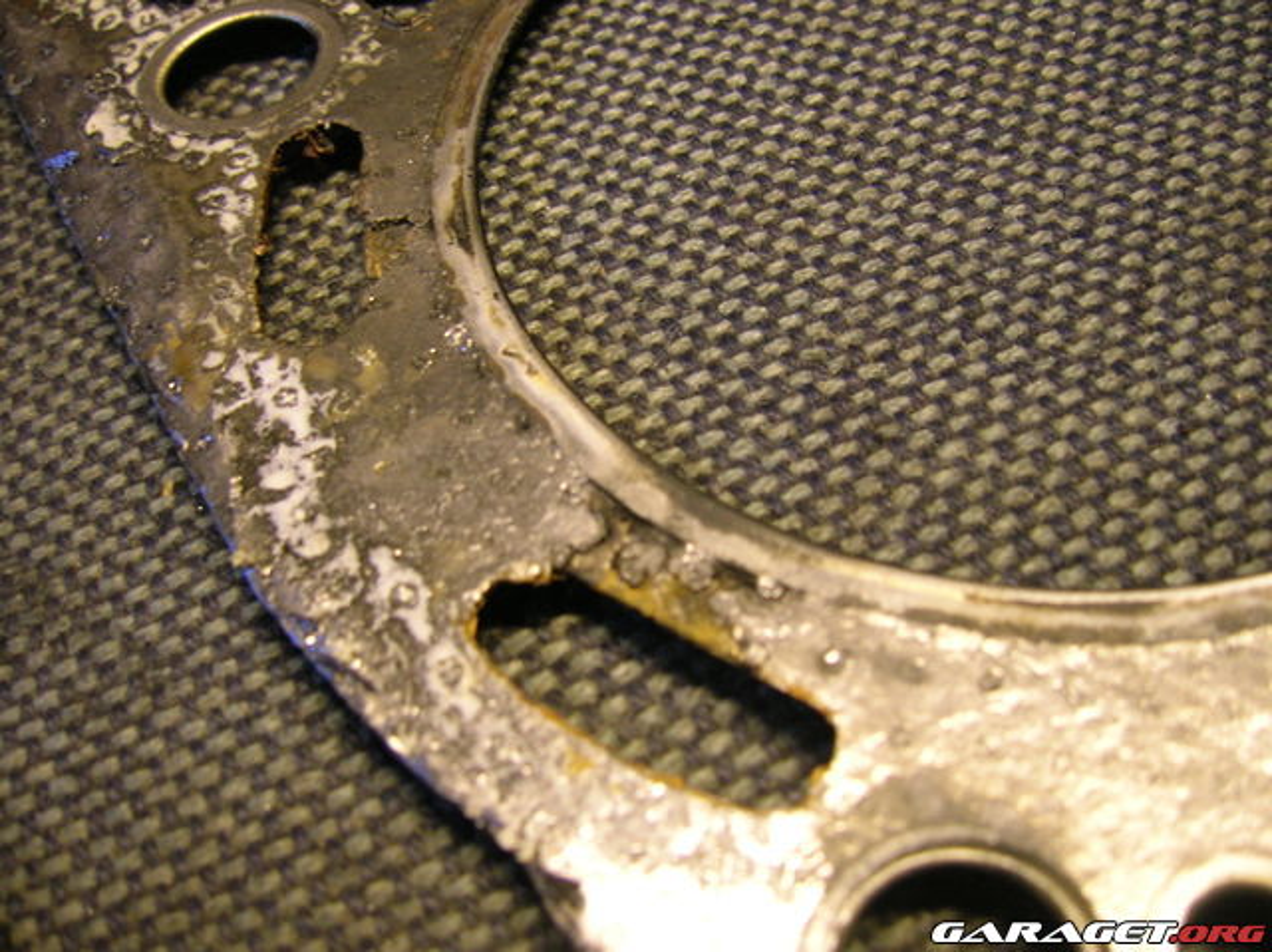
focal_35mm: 34
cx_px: 636
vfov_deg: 41.7
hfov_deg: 54.0
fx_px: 1248
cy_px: 476
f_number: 2.9
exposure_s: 1/4.5
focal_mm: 5.7
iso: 96
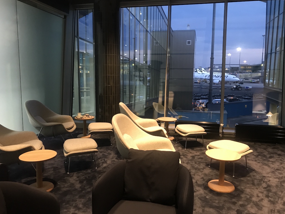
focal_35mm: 29
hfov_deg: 61.7
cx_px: 144
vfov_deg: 48.2
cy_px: 103
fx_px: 239
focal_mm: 3.99
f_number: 1.8
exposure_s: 1/9
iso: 100
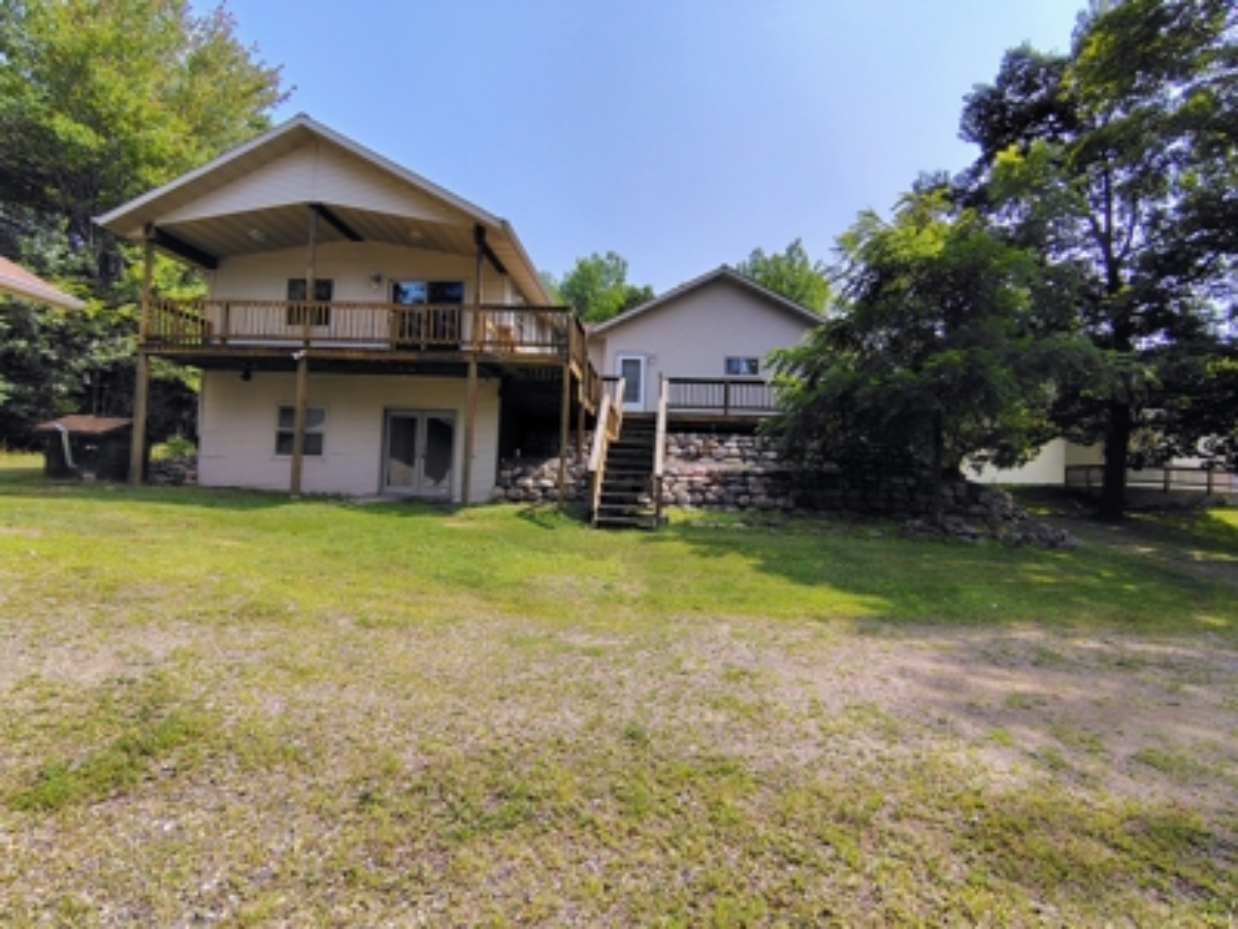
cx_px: 619
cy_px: 464
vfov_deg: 78.1
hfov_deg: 94.5
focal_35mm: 16
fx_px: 572
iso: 100
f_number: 2.2
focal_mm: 2.13
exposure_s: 1/573
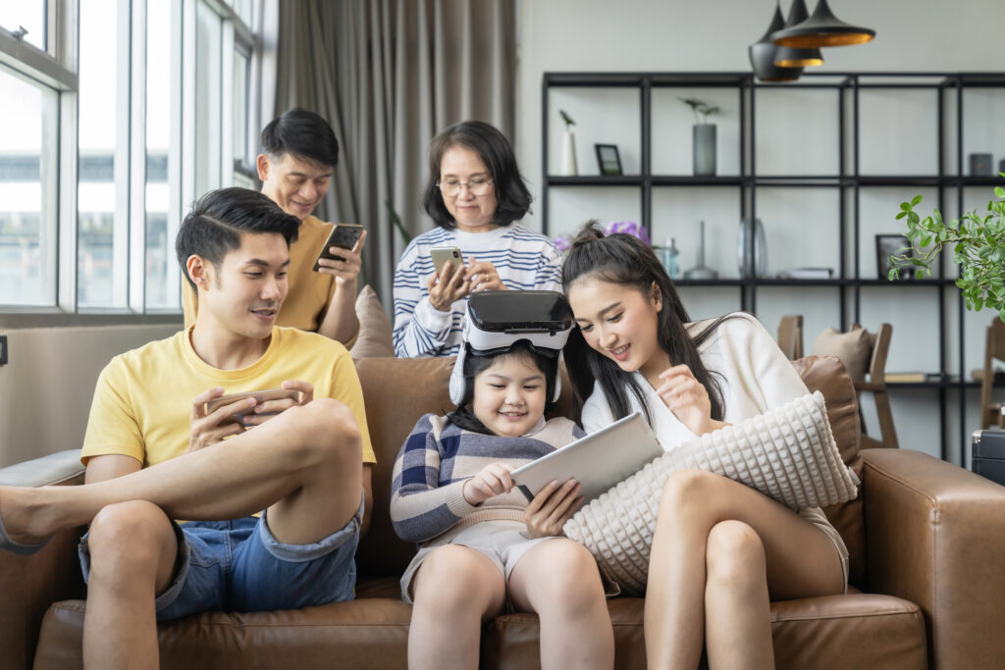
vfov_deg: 22.3
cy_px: 335
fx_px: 1703
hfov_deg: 32.9
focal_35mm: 61
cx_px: 502
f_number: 4
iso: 400
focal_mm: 61
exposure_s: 1/160
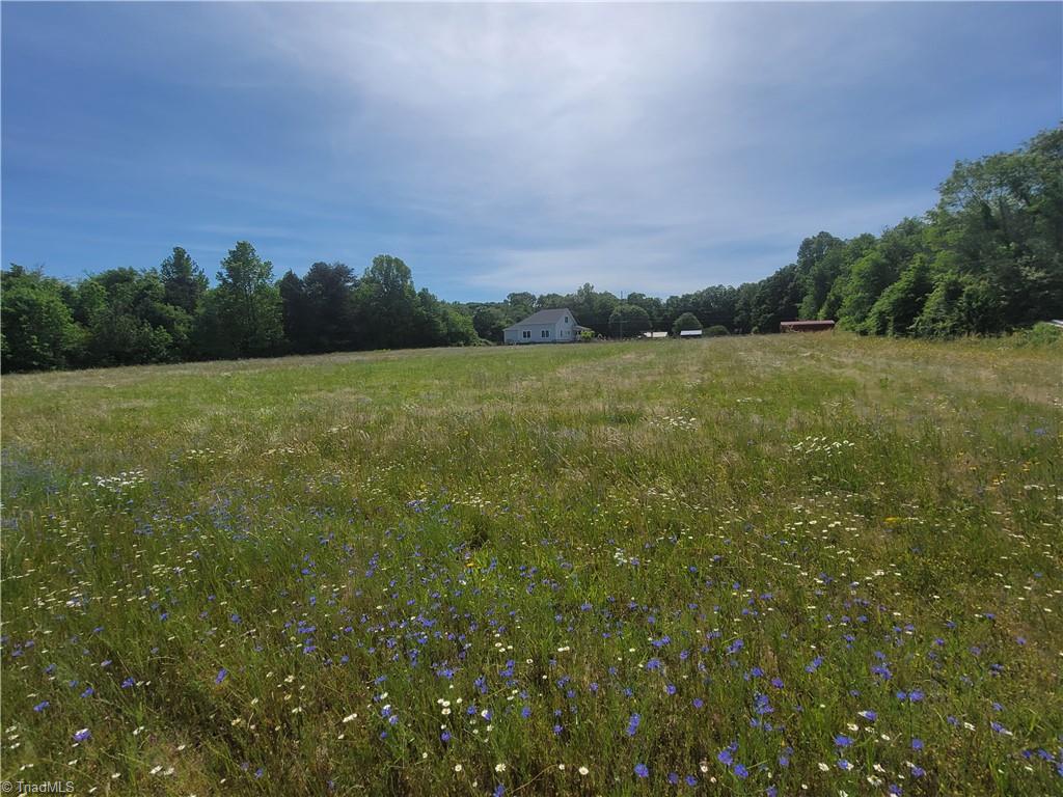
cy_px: 398
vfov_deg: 89.9
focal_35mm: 13
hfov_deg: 106.2
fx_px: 399
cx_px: 532
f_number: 2.2
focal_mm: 2.2
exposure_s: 1/4326
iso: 64
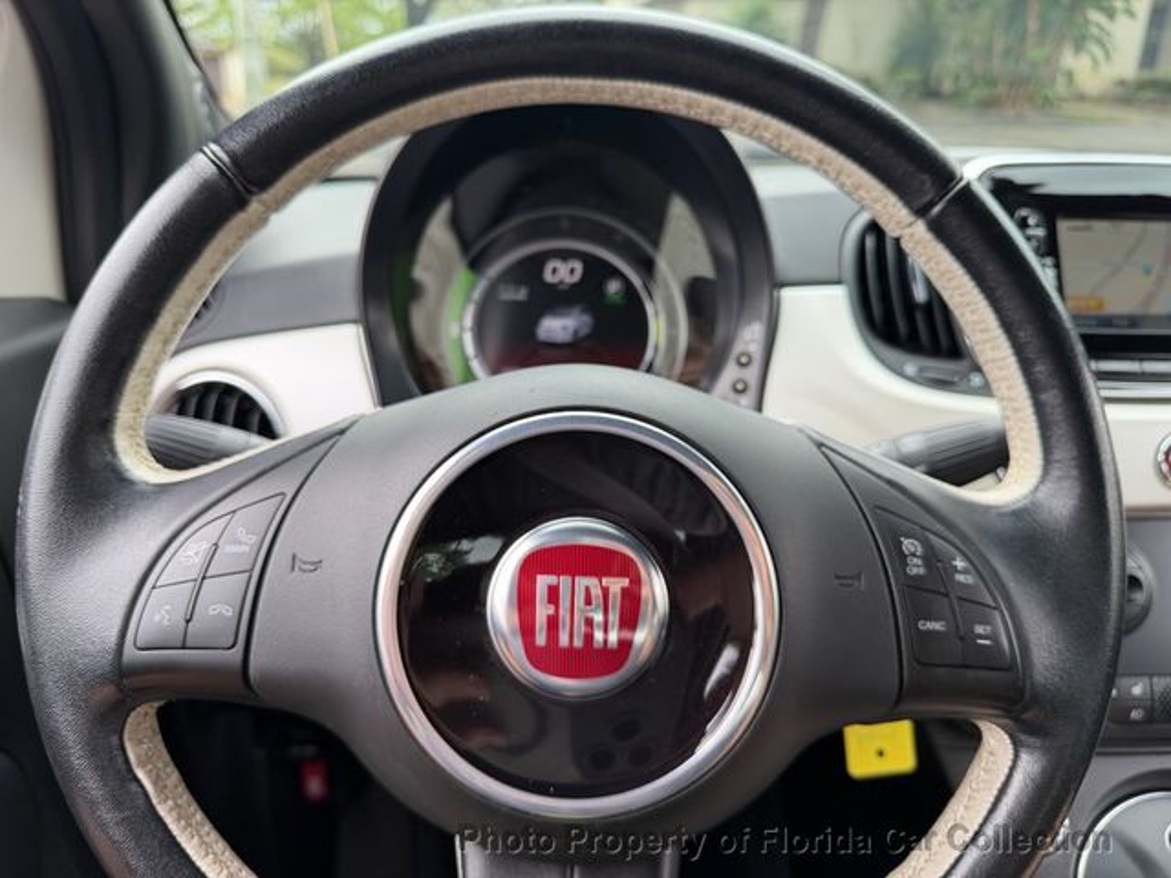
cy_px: 439
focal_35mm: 24
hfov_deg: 71.6
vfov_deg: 56.8
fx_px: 812
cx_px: 586
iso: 100
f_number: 1.78
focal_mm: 6.76
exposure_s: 1/435
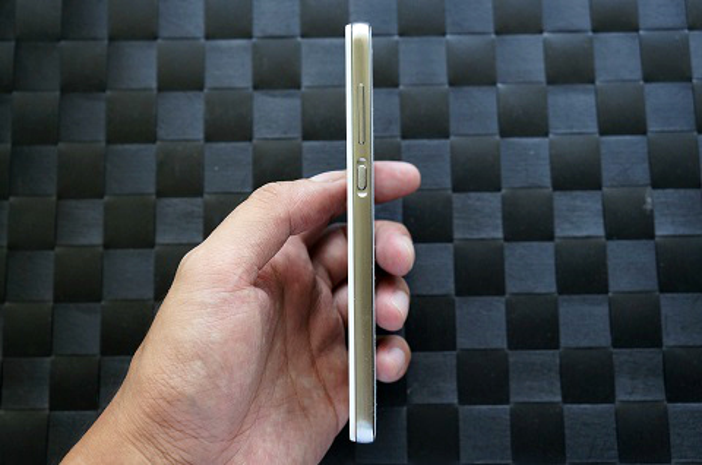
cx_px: 351
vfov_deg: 29.7
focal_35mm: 45
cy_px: 232
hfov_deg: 43.7
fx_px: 876
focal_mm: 30
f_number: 5.6
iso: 800
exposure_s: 1/60
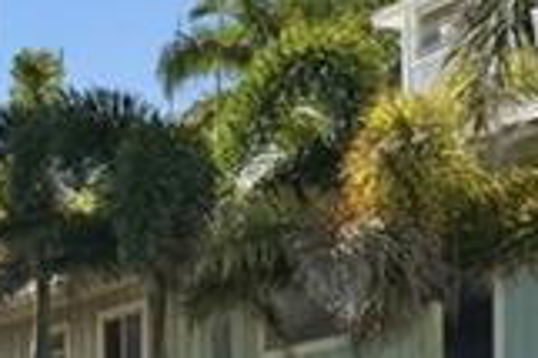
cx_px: -391
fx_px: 1523
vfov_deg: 12.7
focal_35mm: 102
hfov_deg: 17.0
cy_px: 544
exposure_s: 1/3200
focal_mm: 16
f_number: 9
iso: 400
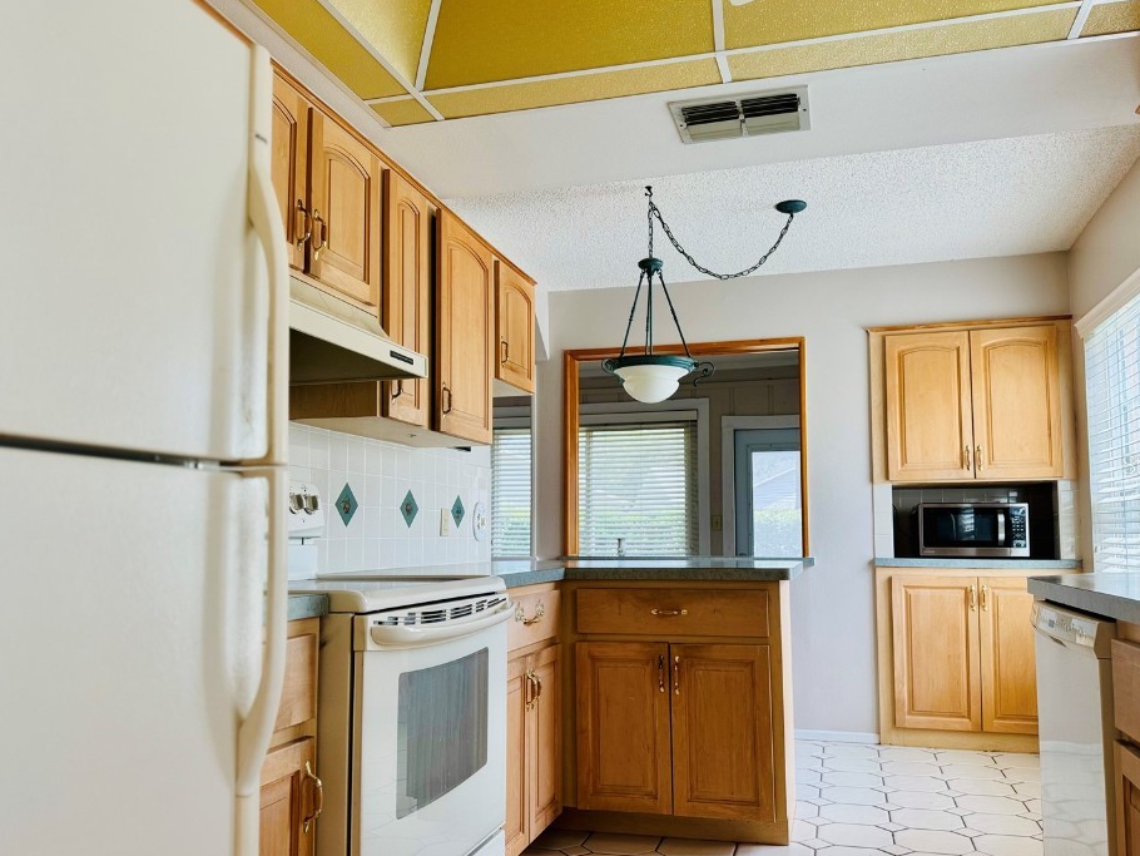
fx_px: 889
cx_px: 599
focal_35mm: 27
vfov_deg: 51.3
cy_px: 464
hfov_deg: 65.3
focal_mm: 6.76
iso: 64
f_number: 1.78
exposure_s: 1/259
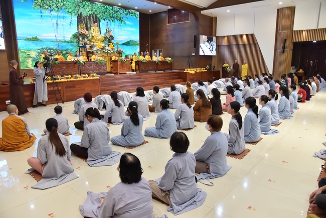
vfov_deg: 53.2
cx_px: 163
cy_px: 109
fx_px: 217
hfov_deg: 73.7
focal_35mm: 24
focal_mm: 24
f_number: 5.6
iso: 1600
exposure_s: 1/100
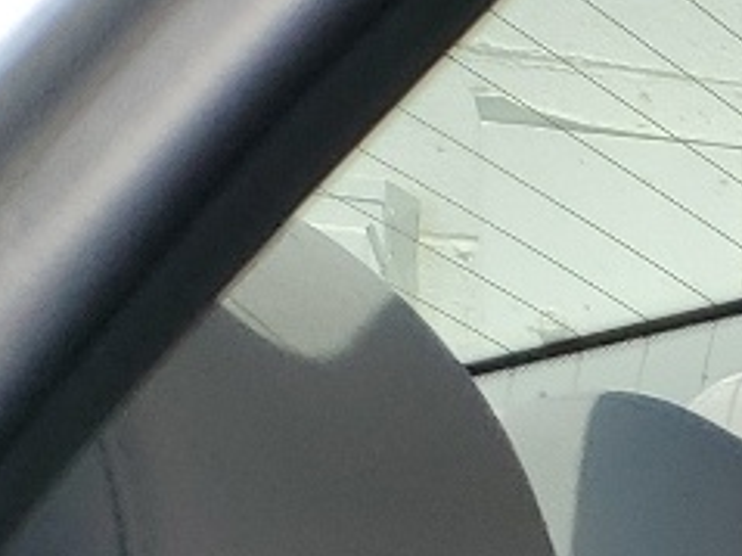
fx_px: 3728
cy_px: 1786
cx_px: 2440
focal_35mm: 174
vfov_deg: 7.3
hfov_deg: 8.7
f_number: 1.5
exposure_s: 1/2000
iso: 50
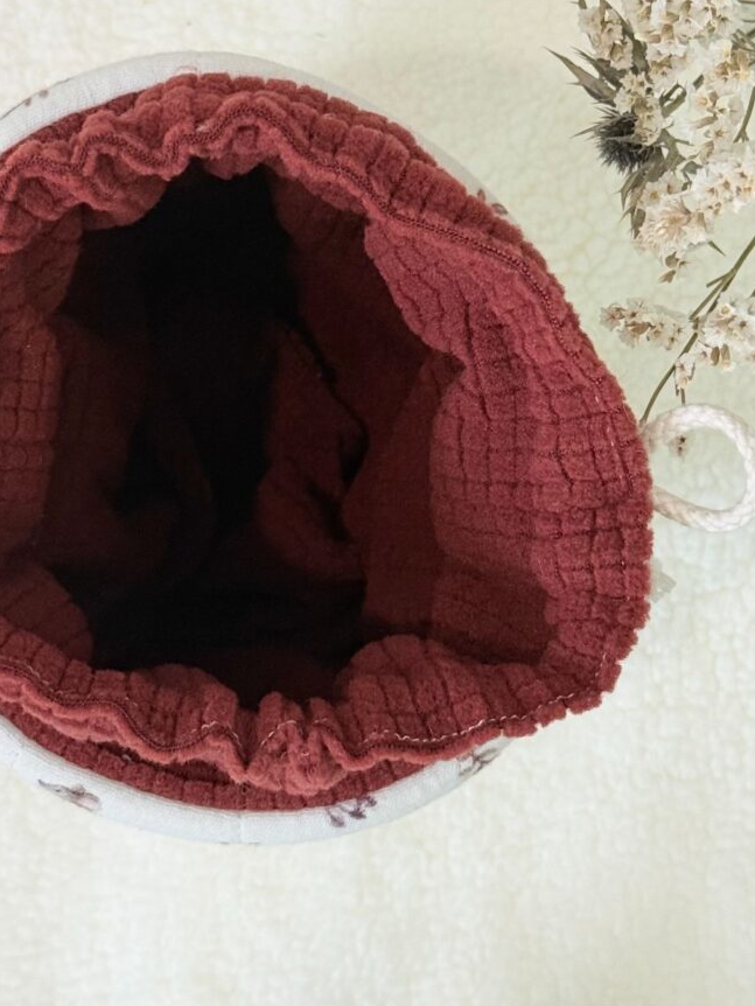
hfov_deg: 25.6
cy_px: 415
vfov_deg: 33.7
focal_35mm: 57
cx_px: 313
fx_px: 1657
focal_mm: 6.76
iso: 125
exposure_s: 1/60
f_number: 1.78
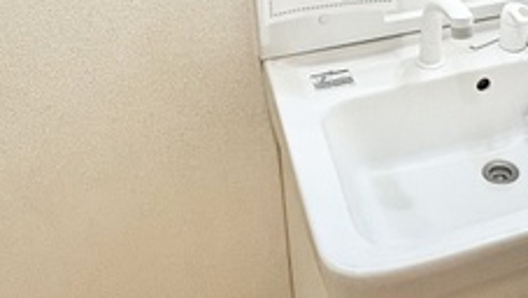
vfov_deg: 23.5
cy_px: -52
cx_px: 449
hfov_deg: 41.1
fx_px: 658
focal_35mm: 47
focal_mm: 2.22
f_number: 2.2
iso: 125
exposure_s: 1/120
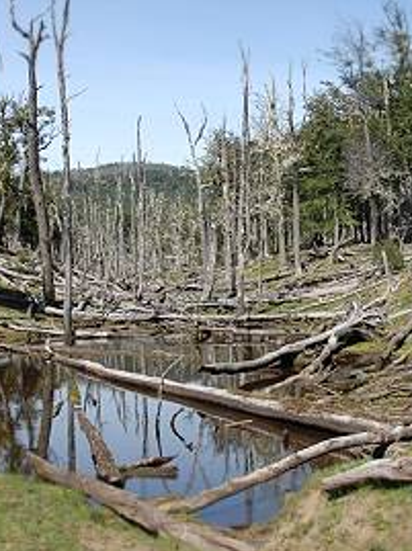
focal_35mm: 44
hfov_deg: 32.8
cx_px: 229
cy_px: 279
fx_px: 700
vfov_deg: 43.0
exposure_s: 1/250
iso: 200
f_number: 8
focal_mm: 20
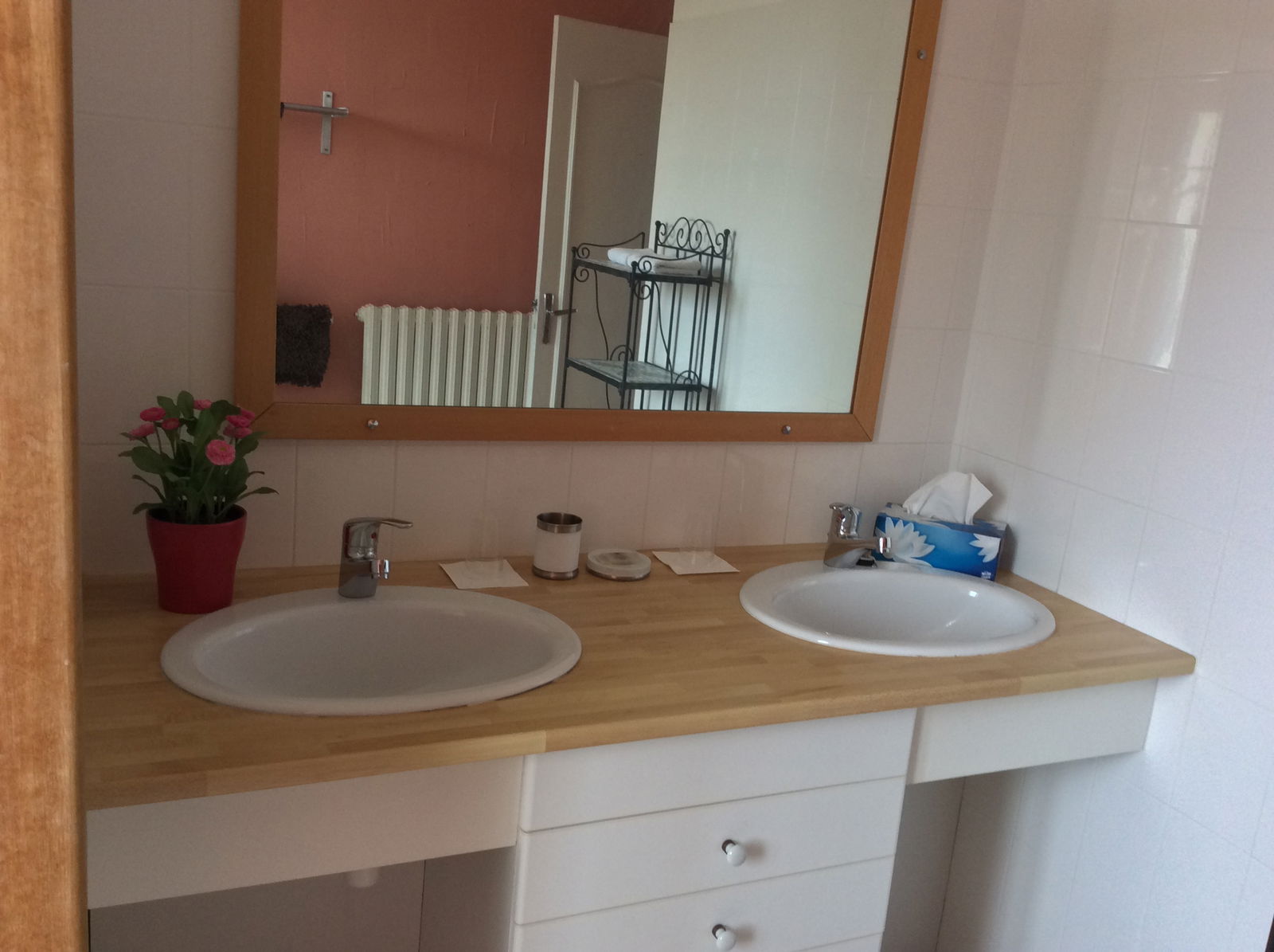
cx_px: 637
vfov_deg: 44.1
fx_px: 1176
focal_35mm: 32
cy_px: 476
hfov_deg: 56.9
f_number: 2.4
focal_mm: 3.3
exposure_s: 1/24
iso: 64
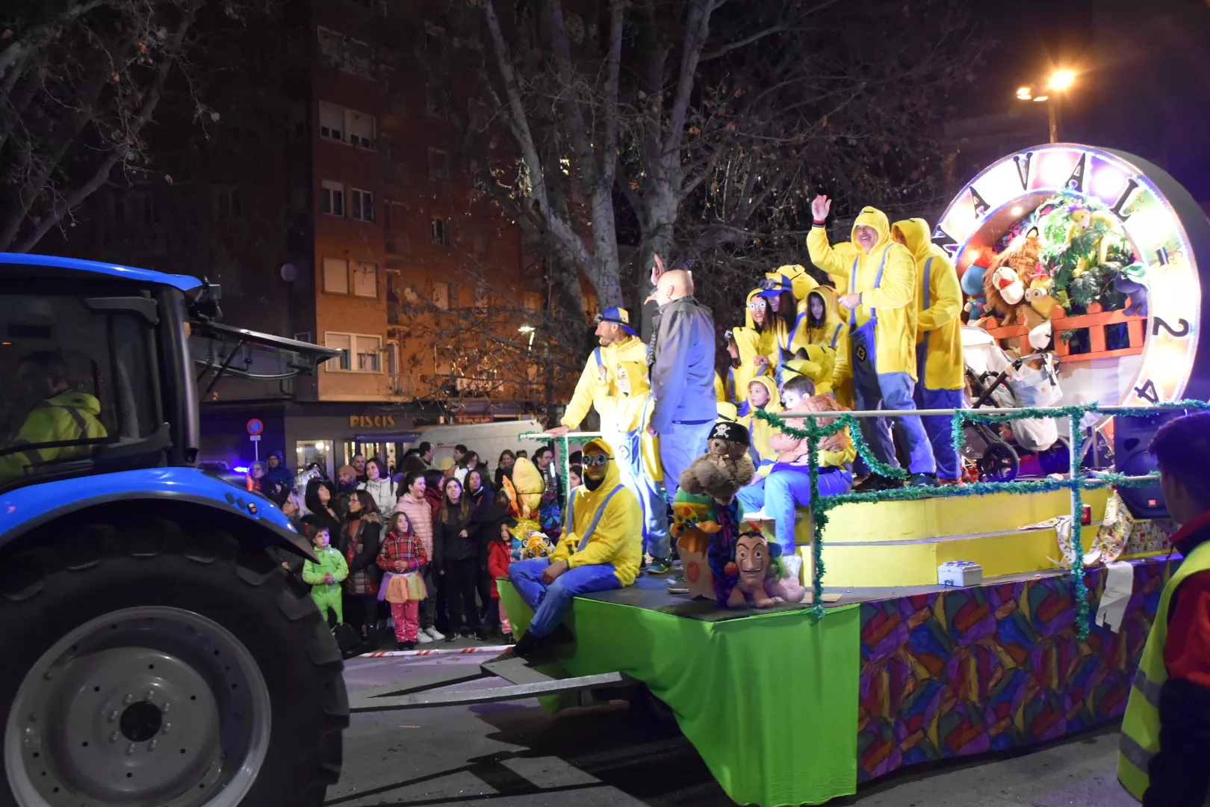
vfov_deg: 40.0
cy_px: 404
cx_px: 605
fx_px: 1109
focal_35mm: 33
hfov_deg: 57.2
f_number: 3.8
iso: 3600
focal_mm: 22
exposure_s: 1/60
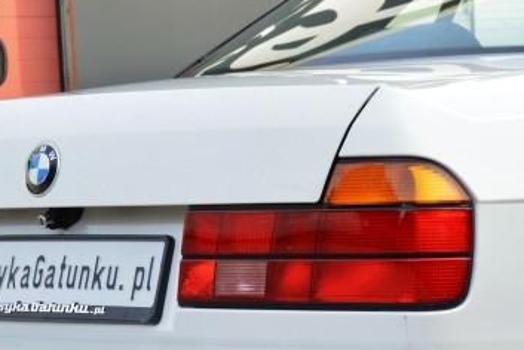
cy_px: 323
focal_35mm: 174
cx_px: 479
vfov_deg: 7.9
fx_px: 2535
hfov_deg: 11.7
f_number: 10
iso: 400
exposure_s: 1/50
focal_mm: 40
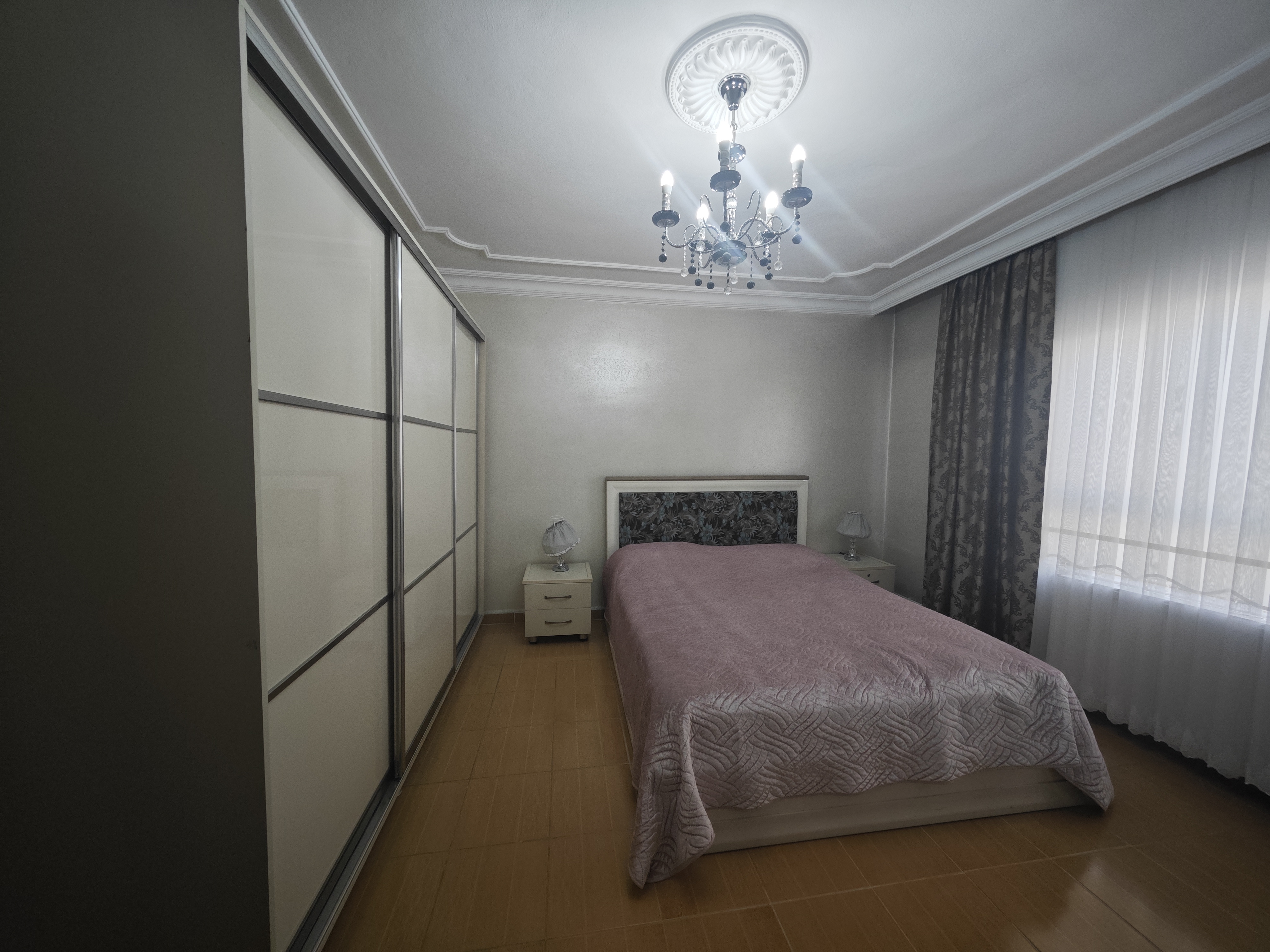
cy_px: 476
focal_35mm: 12
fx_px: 440
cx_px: 635
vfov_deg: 94.5
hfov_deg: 110.5
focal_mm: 2.03
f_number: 1.8
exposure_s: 1/100
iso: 250
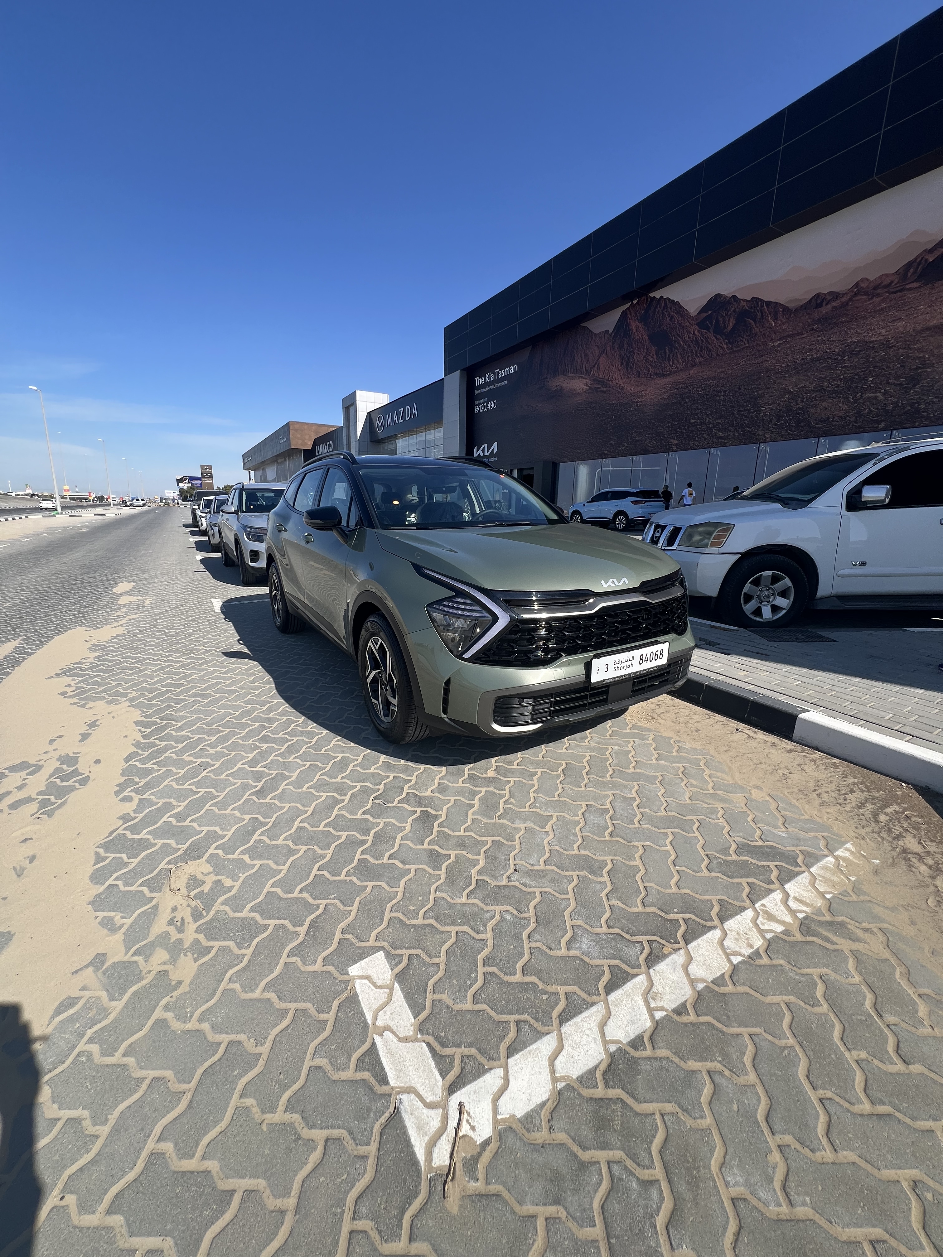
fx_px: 472
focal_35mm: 13
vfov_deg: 106.2
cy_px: 628
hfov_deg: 89.9
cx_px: 472
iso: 32
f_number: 1.8
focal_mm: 1.57
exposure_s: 1/1340
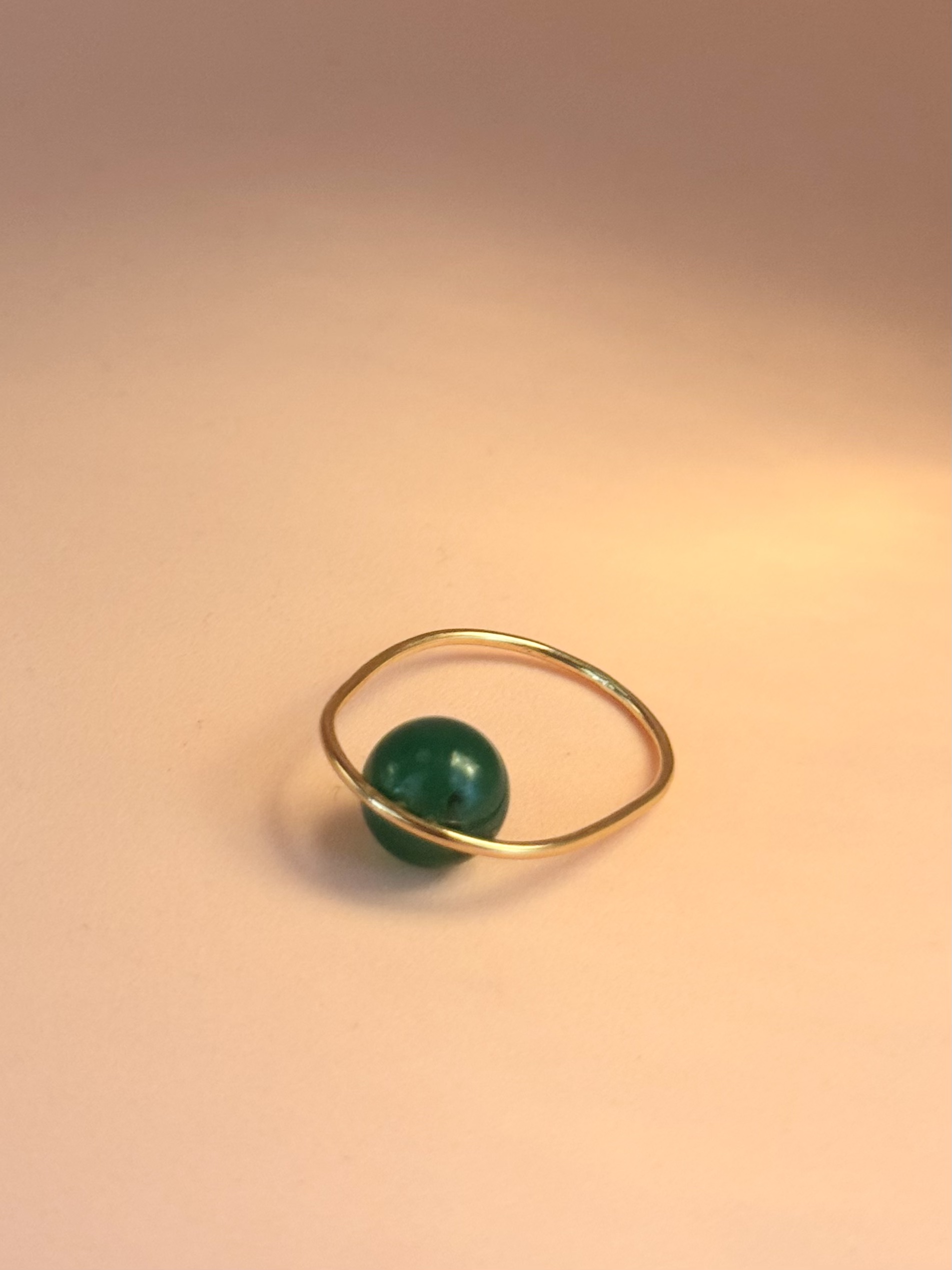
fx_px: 1760
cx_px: 476
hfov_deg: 30.3
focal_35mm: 48
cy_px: 635
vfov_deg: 39.7
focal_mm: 6.76
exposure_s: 1/50
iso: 160
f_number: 1.78
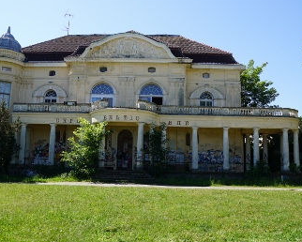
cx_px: 141
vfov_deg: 42.3
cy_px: 119
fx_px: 313
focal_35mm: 35
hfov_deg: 51.5
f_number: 9
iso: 100
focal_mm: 20
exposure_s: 1/125
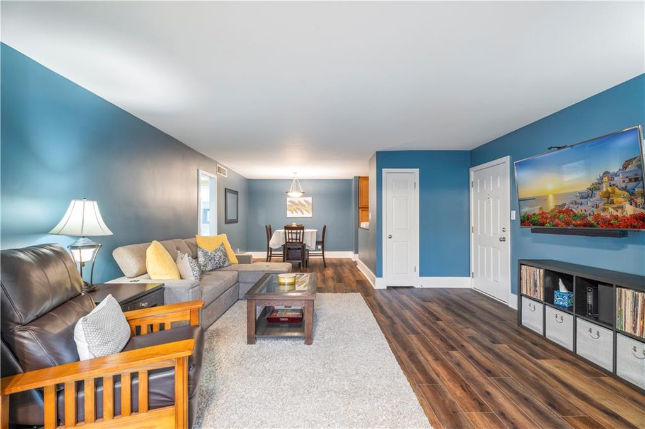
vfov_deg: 73.7
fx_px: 287
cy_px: 214
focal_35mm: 16
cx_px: 322
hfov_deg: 96.8
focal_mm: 16
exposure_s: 5
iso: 250
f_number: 9
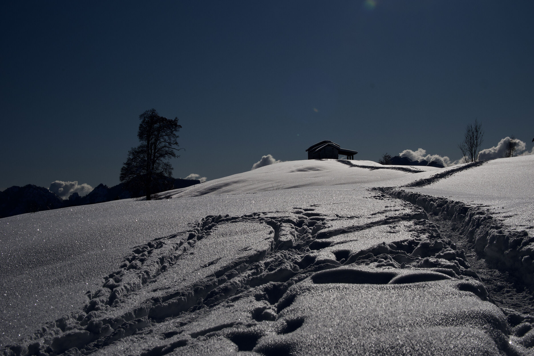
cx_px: 267
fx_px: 845
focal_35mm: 57
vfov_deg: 23.8
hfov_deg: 35.1
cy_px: 178
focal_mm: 38.5
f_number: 9
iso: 200
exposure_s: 1/4000
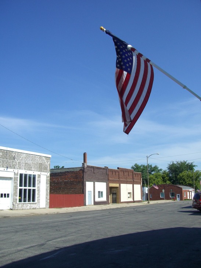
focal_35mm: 38
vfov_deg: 49.0
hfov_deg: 37.7
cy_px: 134
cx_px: 100
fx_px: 294
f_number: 5.6
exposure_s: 1/250
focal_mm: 7.9
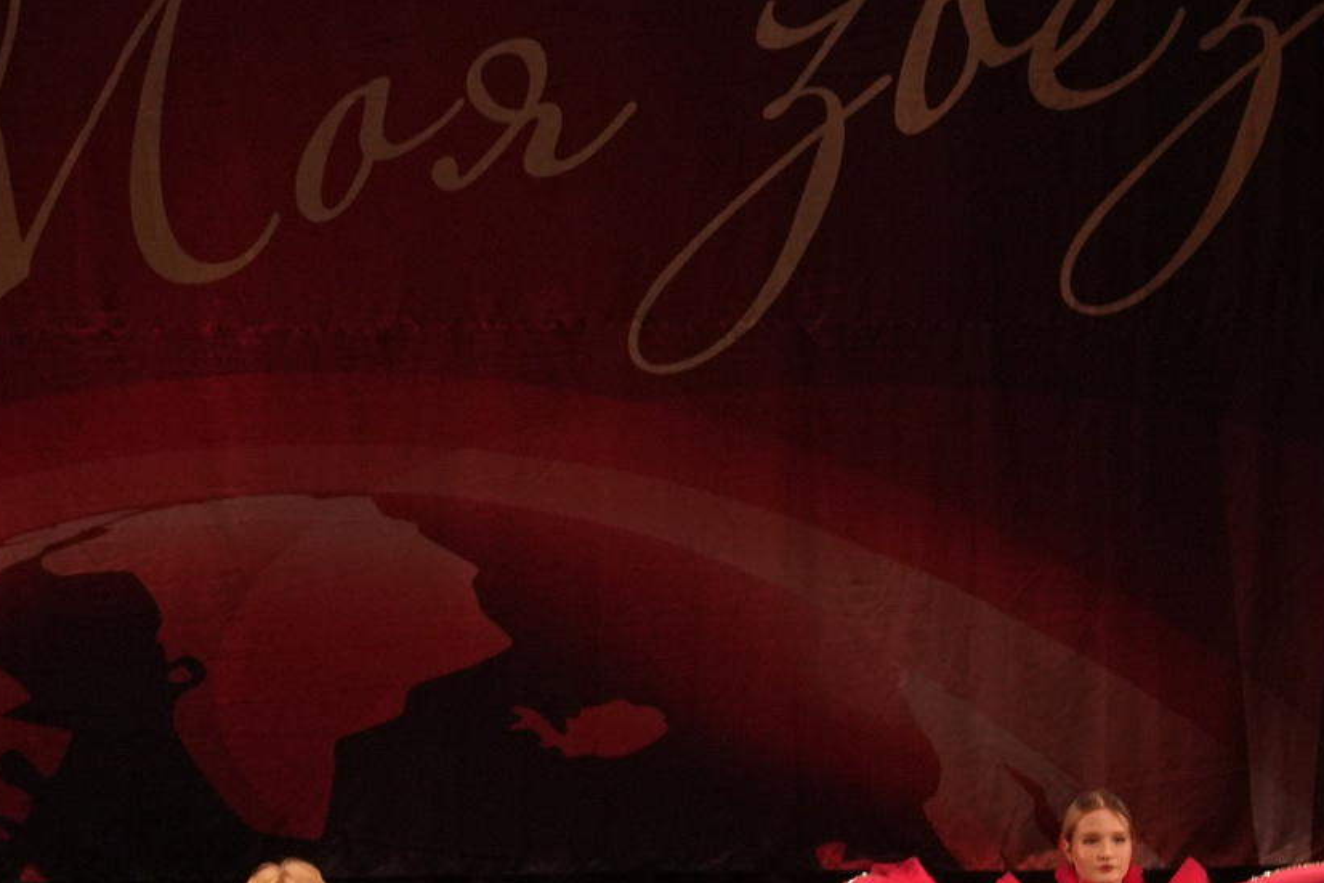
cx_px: -24
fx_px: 11623
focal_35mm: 316
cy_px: 443
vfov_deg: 4.4
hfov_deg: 6.5
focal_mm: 102
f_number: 2.8
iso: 2000
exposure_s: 1/400
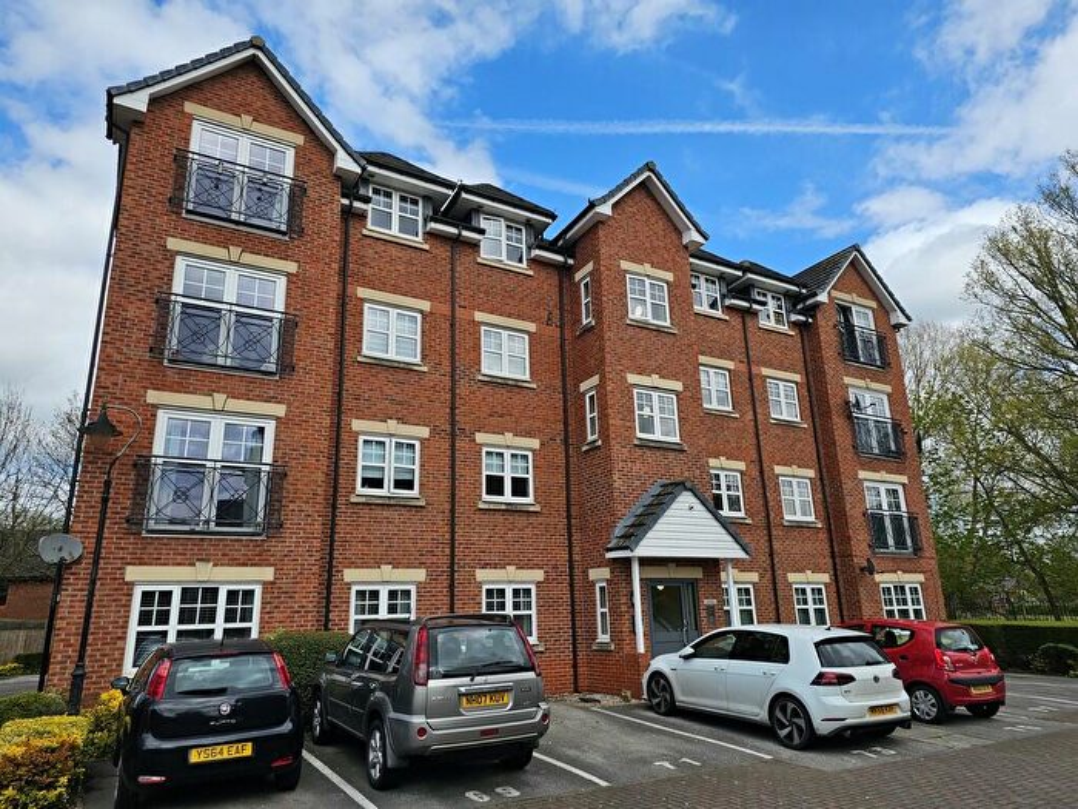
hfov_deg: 73.9
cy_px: 404
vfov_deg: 58.9
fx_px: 716
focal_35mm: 23
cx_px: 539
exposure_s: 1/636
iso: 10
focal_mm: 6.3
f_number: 1.7
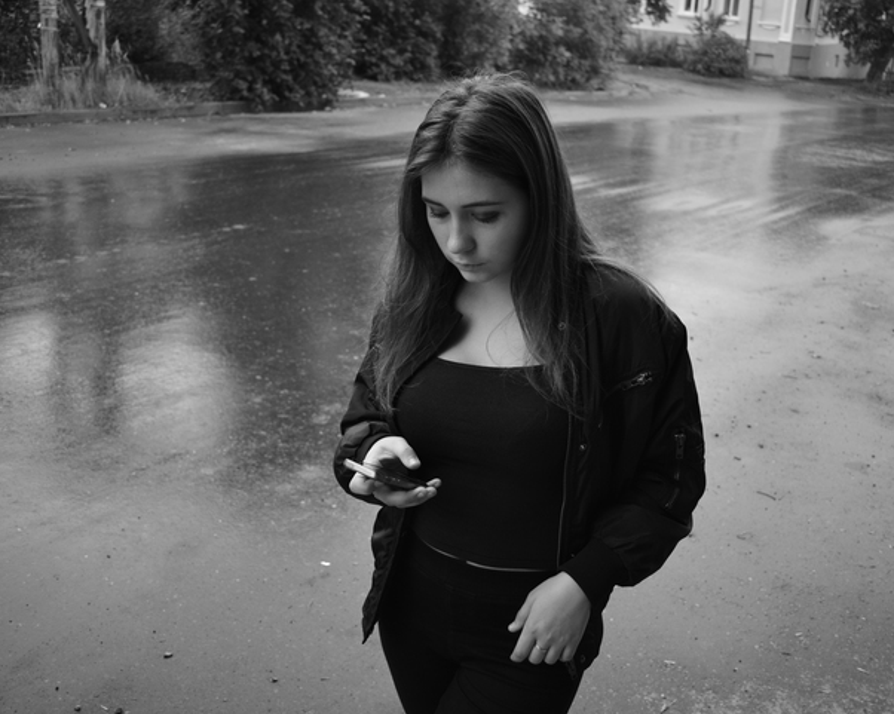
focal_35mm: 41
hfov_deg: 44.7
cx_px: 509
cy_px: 356
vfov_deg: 36.5
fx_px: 1084
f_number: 3.8
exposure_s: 1/200
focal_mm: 24
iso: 450
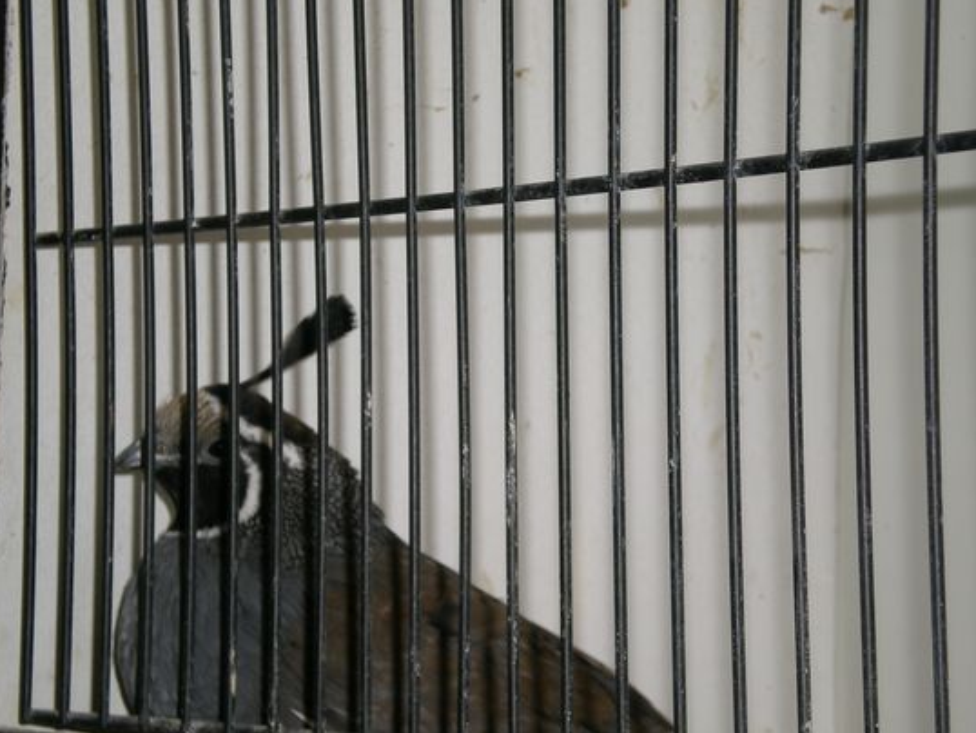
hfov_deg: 16.8
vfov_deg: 12.7
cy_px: 332
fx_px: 3300
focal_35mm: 117
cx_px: 537
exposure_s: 1/120
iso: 50
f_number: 5.7
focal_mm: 17.3
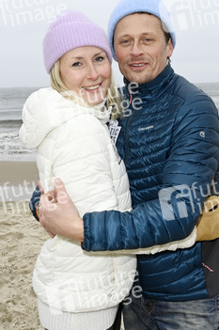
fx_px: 522
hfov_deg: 23.7
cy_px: 151
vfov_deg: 35.1
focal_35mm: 57
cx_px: 121
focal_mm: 50
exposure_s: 1/250
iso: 1000
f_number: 13
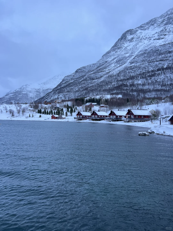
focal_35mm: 26
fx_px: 173
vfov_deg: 67.3
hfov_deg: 53.1
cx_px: 86
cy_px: 116
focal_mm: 5.7
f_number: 1.5
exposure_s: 1/121
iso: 125
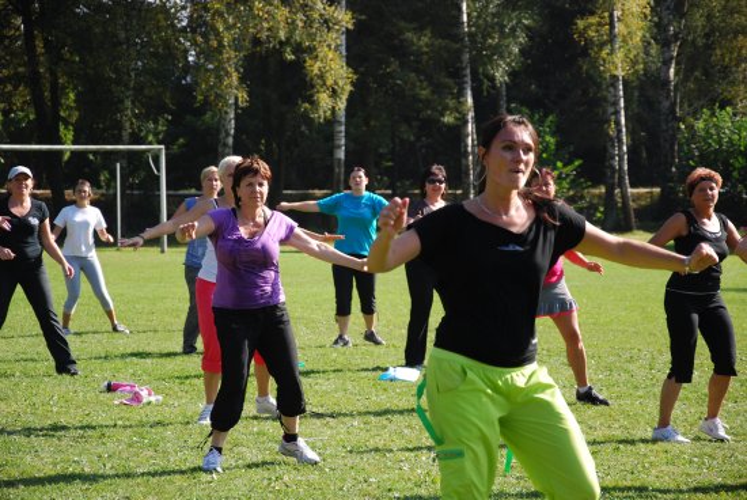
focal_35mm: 120
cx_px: 374
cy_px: 250
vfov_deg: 11.5
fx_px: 2493
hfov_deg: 17.0
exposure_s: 1/500
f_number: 5.6
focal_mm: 80
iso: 320
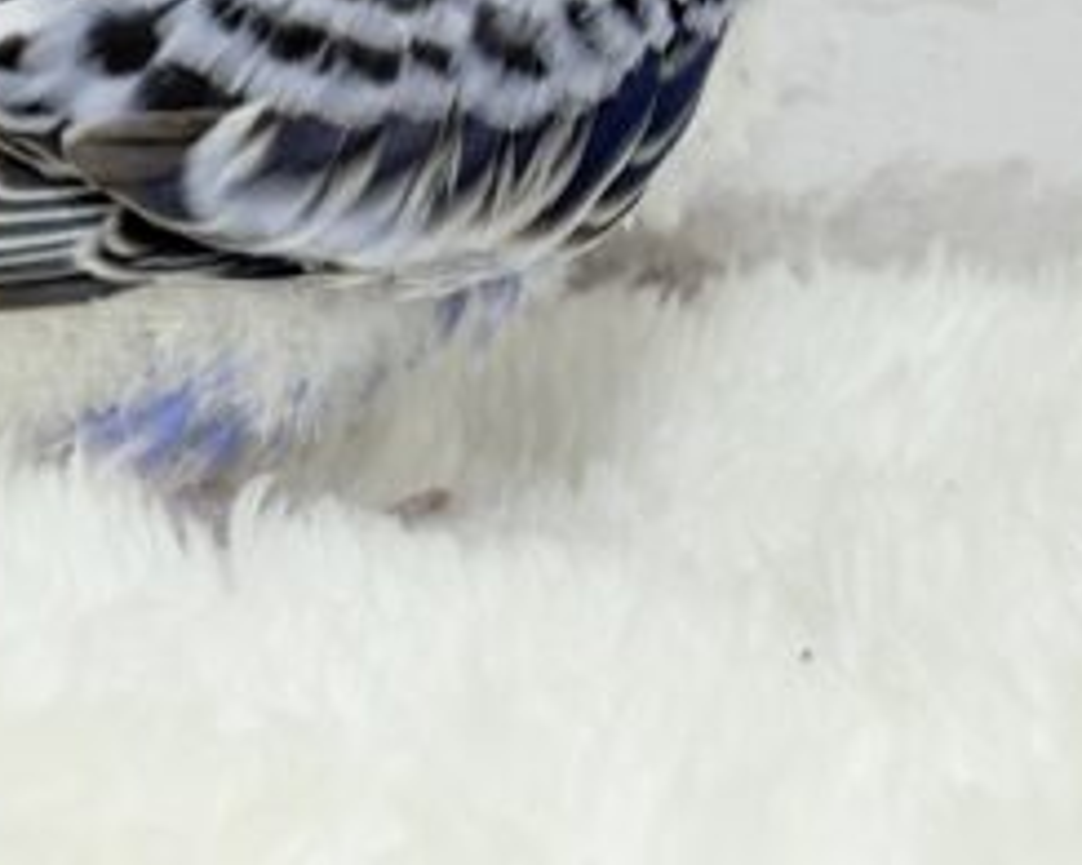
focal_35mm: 133
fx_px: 4257
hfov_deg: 14.5
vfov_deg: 11.4
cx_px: 430
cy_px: -124
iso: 40
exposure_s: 1/50
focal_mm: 5.96
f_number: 1.6
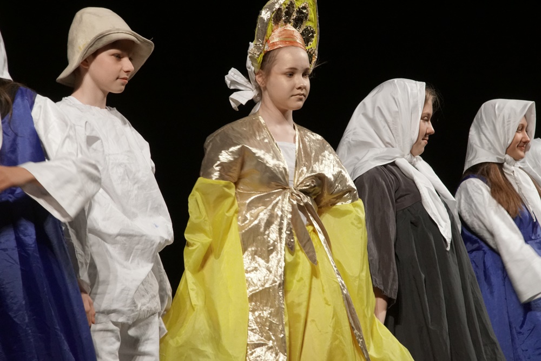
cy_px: 180
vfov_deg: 7.0
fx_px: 2931
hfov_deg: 10.5
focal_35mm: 195
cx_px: 270
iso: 3200
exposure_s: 1/100
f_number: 8
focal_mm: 130
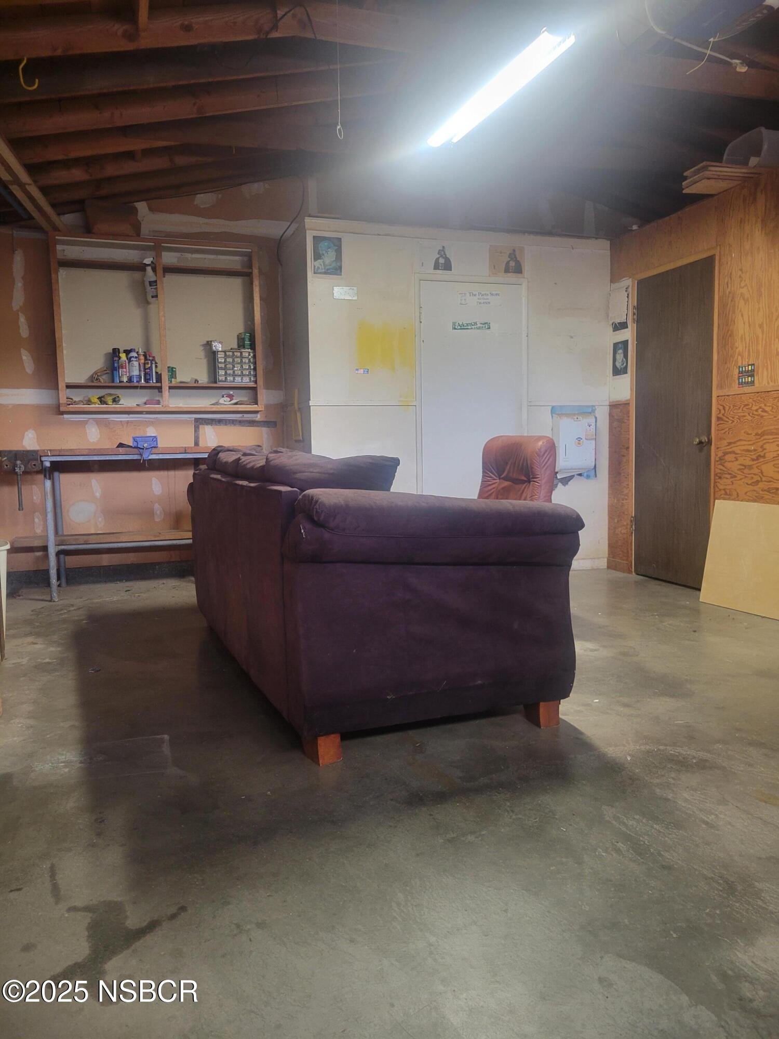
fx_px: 780
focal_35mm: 26
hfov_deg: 53.1
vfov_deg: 67.3
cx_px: 390
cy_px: 520
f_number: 1.8
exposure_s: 1/40
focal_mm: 5.4
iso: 200
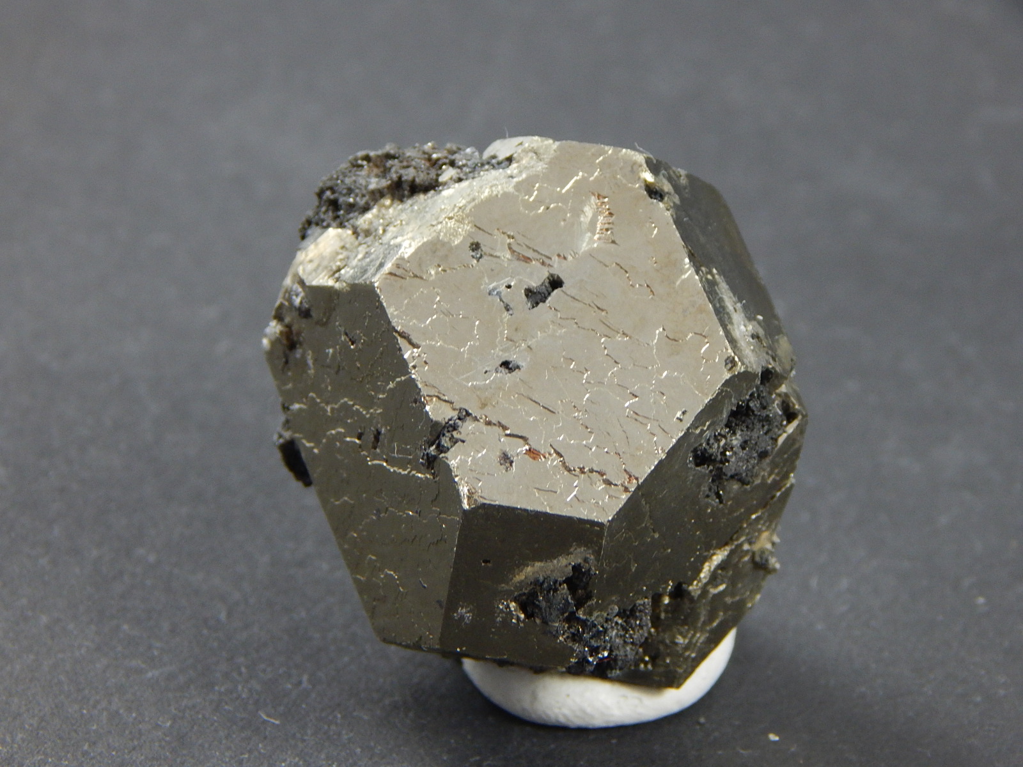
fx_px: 3871
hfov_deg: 15.1
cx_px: 512
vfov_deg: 11.3
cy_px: 384
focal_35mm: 131
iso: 280
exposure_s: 1/30
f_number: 4.8
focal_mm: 23.4
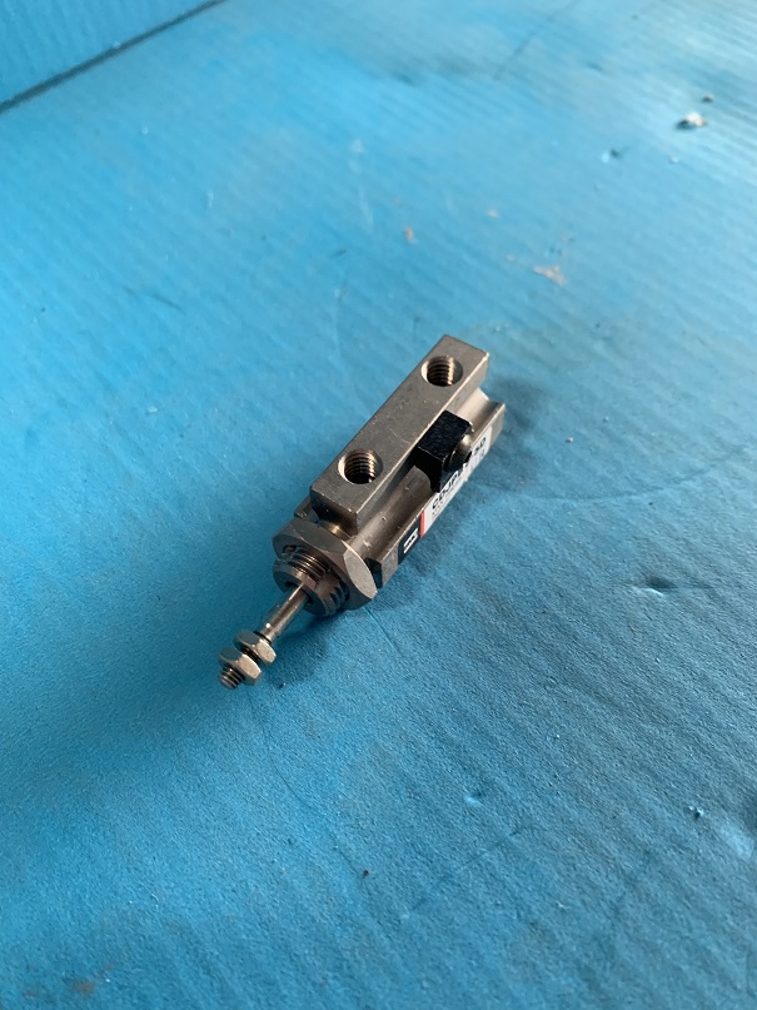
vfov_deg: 67.3
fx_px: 758
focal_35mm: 26
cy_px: 505
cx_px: 378
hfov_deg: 53.1
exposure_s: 1/60
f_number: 1.8
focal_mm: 4.25
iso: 250
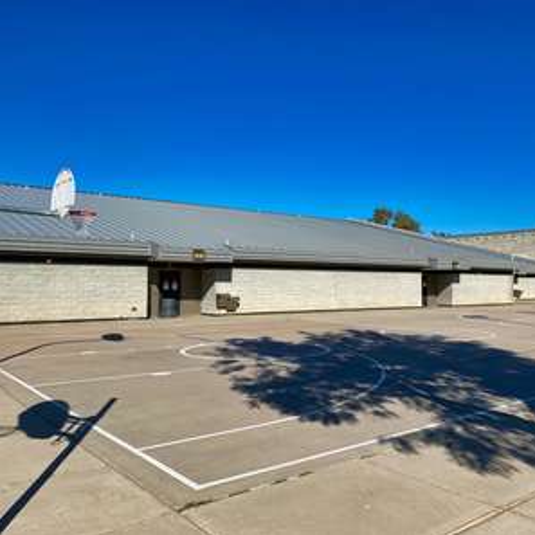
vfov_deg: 52.5
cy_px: 268
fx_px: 542
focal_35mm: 31
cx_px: 330
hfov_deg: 52.1
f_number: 1.8
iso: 32
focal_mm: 4.25
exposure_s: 1/4831
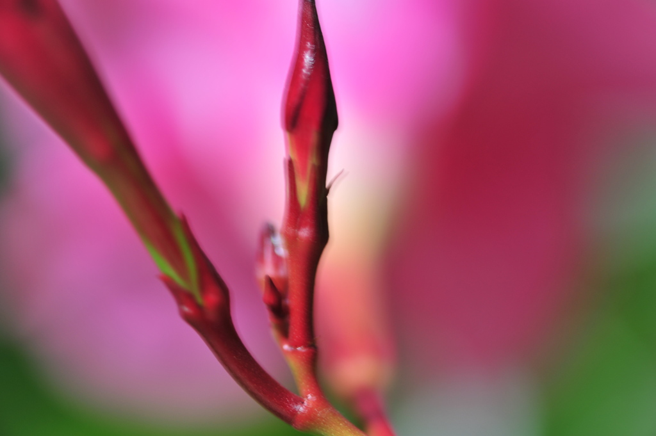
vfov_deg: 13.0
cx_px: 328
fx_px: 1912
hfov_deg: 19.5
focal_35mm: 105
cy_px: 218
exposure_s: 1/5
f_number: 4
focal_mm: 105
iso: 200
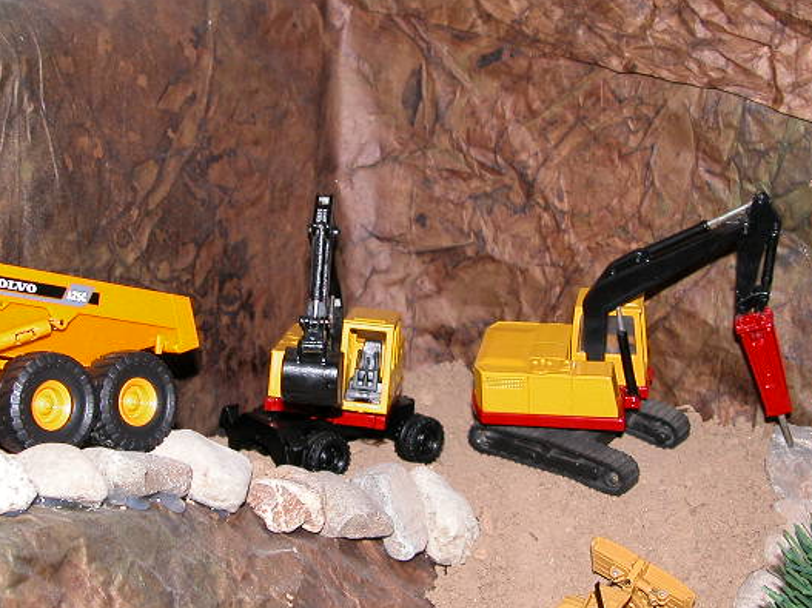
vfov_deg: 21.6
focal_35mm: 68
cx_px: 342
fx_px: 1595
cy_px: 291
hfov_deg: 28.5
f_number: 2.8
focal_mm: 8.9
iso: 100
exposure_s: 1/60
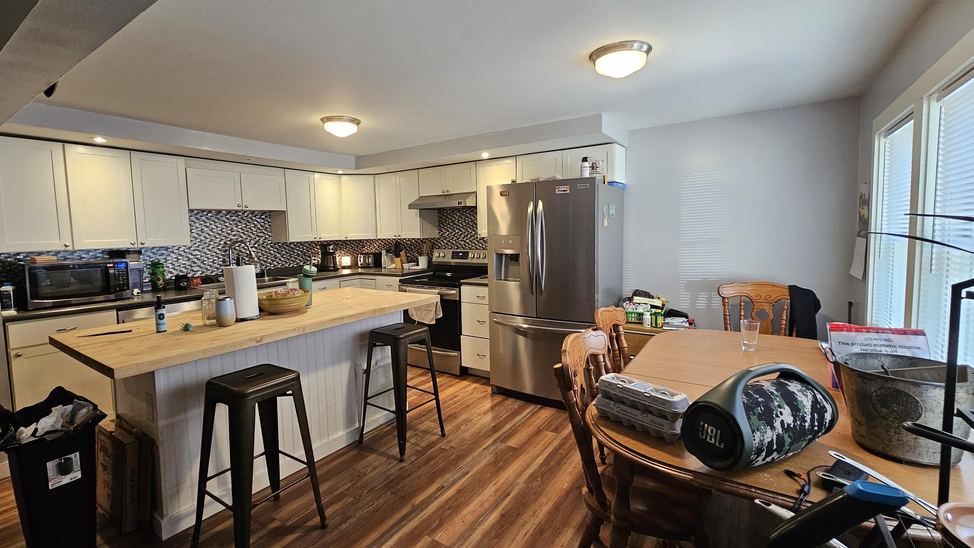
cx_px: 473
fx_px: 387
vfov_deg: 70.5
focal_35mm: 15
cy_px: 266
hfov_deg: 103.0
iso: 200
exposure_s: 1/60
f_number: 2.2
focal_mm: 2.2
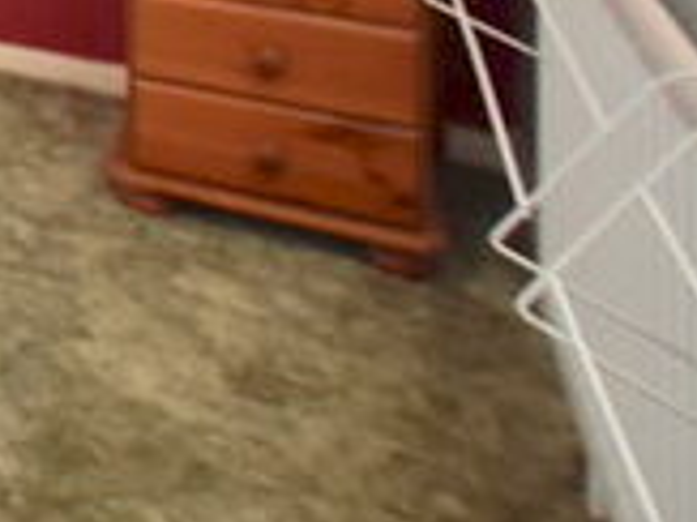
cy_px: -475
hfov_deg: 19.9
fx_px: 1247
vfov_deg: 17.8
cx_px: -633
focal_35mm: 62
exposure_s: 1/60
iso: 1250
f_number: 4
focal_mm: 10
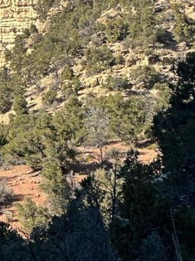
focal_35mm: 372
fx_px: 2797
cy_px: 118
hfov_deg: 4.0
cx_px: -20
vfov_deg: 5.3
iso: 32
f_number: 2.8
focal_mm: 9
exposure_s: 1/433
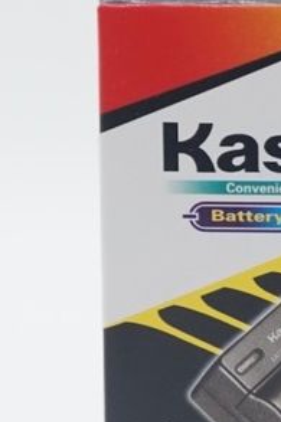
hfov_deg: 6.4
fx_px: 2520
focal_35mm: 215
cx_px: 264
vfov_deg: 9.6
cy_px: 207
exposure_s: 1/100
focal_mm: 55
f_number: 5.6
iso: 125
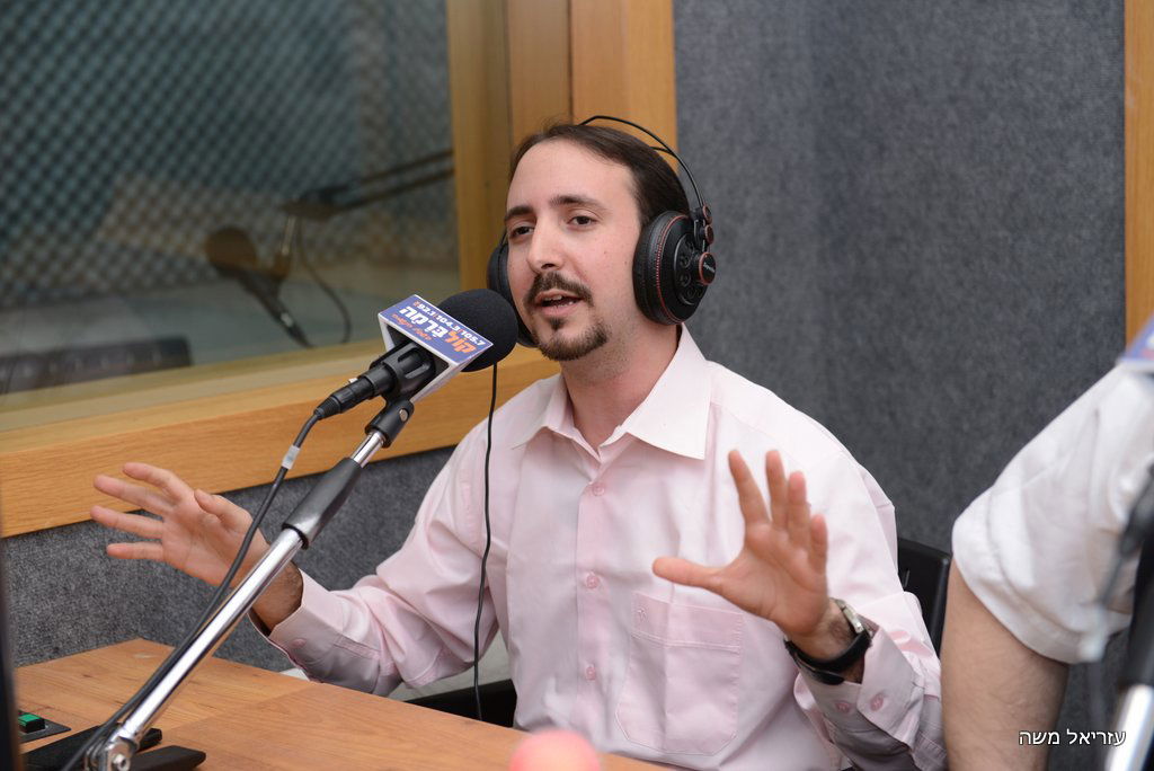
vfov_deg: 19.5
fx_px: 2245
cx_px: 577
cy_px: 386
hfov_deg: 28.8
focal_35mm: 70
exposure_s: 1/125
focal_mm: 70
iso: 400
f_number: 4
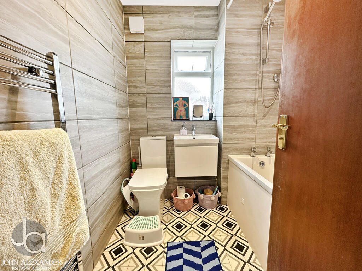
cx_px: 181
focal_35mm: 14
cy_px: 136
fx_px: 146
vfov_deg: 85.7
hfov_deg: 102.1
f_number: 2.2
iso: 160
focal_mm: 2.22
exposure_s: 1/100
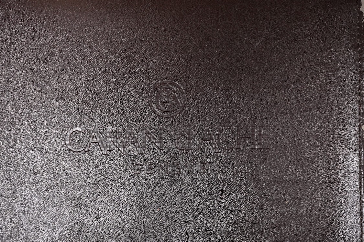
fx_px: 455
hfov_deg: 43.6
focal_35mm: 45
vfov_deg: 29.9
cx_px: 182
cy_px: 121
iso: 2500
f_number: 9
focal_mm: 30
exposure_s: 1/100
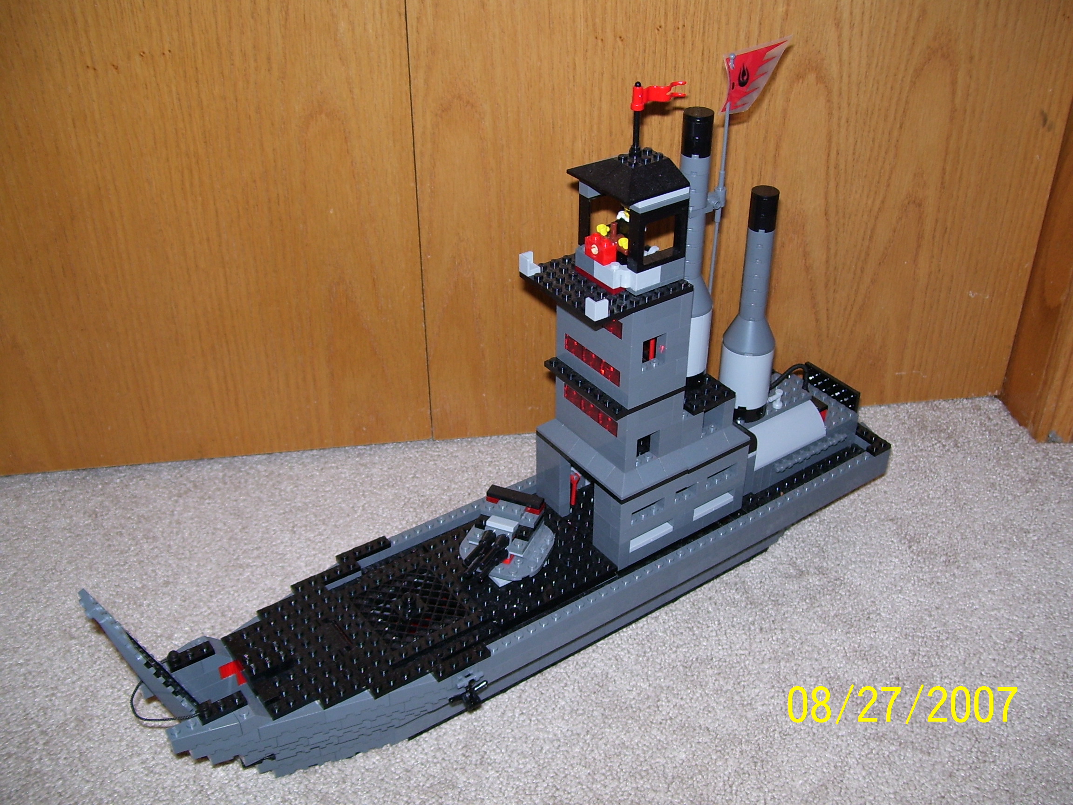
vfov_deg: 39.7
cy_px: 402
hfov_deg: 51.4
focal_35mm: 36
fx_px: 1116
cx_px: 536
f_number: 2.7
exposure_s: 1/60
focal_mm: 6
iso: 80
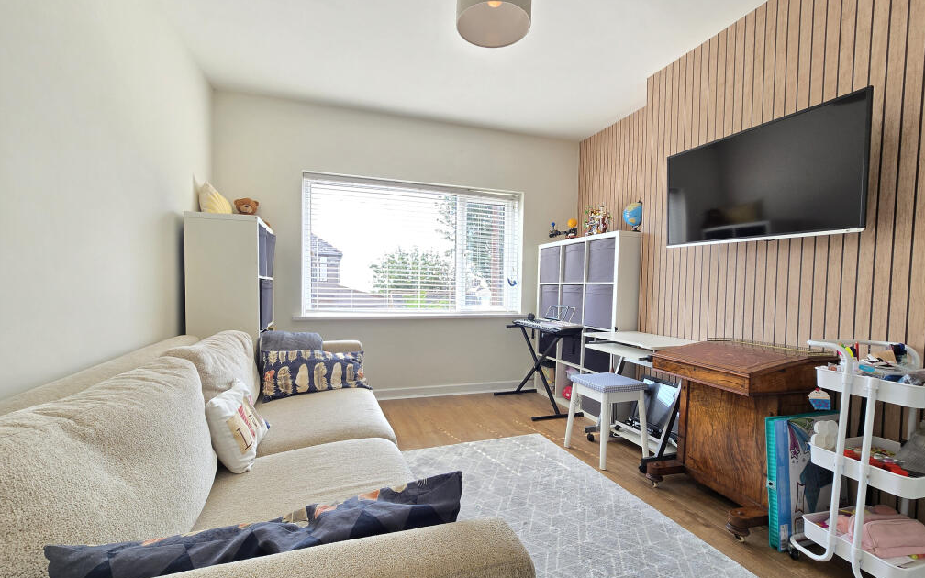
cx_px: 461
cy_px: 312
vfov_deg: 78.5
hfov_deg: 105.3
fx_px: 353
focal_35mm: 14
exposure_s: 1/126
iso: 50
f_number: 2.2
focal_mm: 2.2
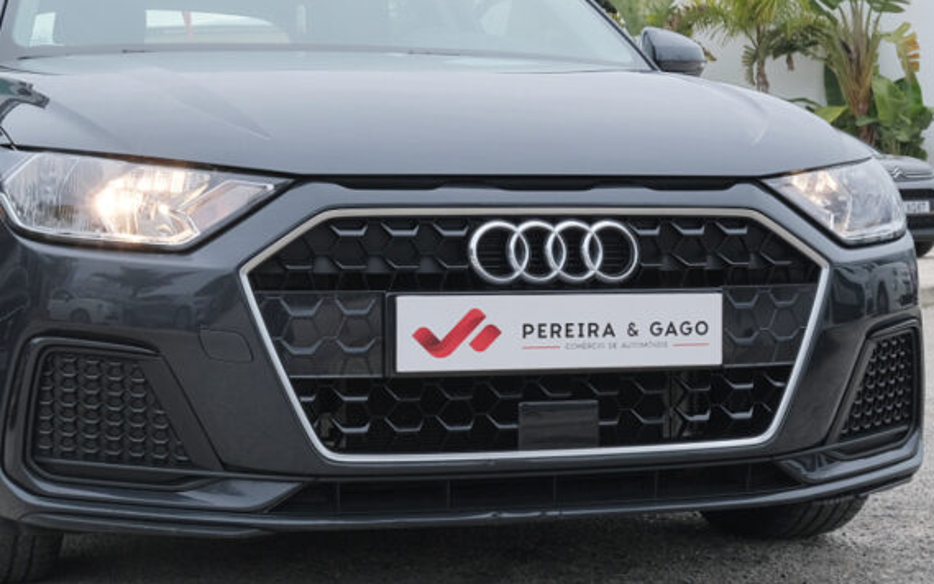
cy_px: 240
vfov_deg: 16.9
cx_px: 420
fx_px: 1961
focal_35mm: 77
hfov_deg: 26.8
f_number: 9
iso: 500
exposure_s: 1/125
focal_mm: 28
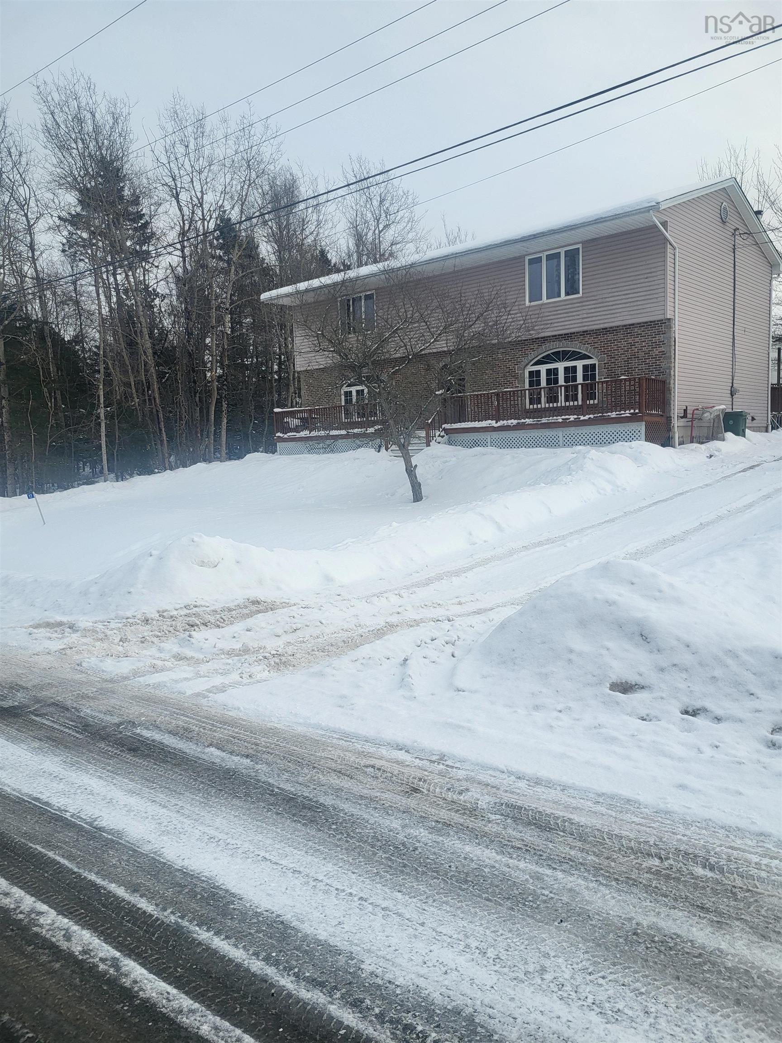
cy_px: 522
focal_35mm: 26
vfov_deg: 67.3
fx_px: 783
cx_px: 391
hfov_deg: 53.1
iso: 40
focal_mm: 5.4
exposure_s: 1/1449
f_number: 1.8
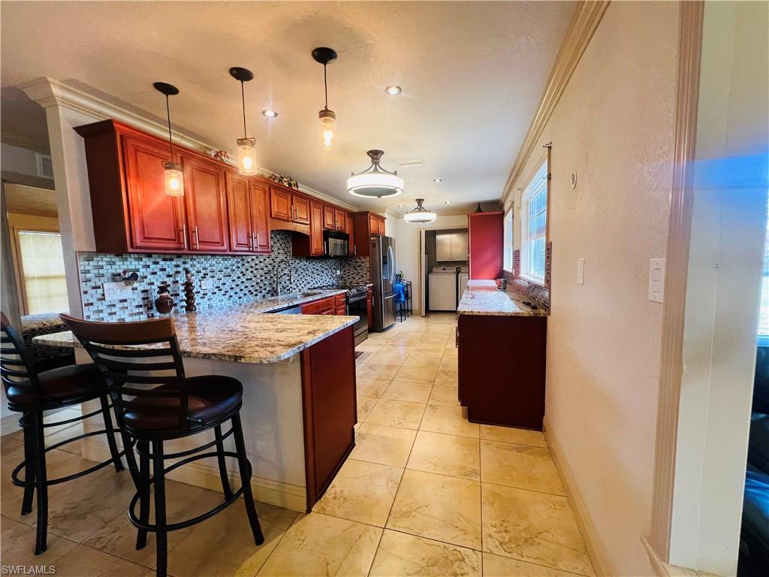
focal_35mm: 13
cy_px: 288
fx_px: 289
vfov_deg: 89.9
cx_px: 384
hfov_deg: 106.2
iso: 200
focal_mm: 1.57
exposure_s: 1/60
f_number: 1.8
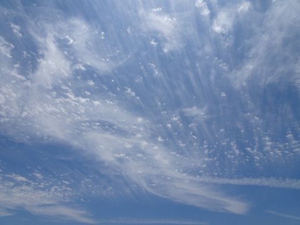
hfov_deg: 71.6
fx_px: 208
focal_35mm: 24
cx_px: 150
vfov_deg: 56.8
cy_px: 112
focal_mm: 4.1
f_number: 4.5
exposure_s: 1/2000
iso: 80
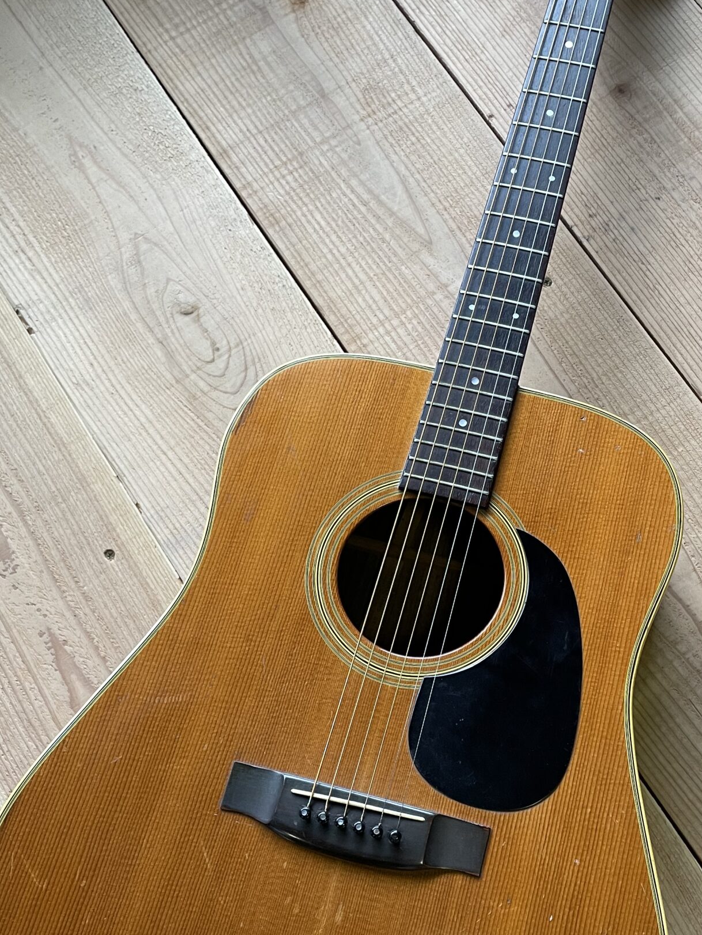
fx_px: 1108
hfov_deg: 35.0
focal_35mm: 41
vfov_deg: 45.4
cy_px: 577
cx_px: 415
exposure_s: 1/60
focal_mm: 4.2
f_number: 1.6
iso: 100
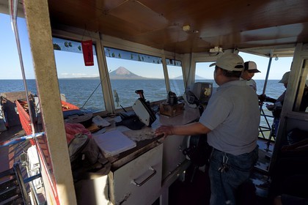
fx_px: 120
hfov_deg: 104.3
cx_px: 154
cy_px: 102
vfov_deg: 81.2
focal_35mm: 14
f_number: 9
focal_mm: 14
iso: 100
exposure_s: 1/125
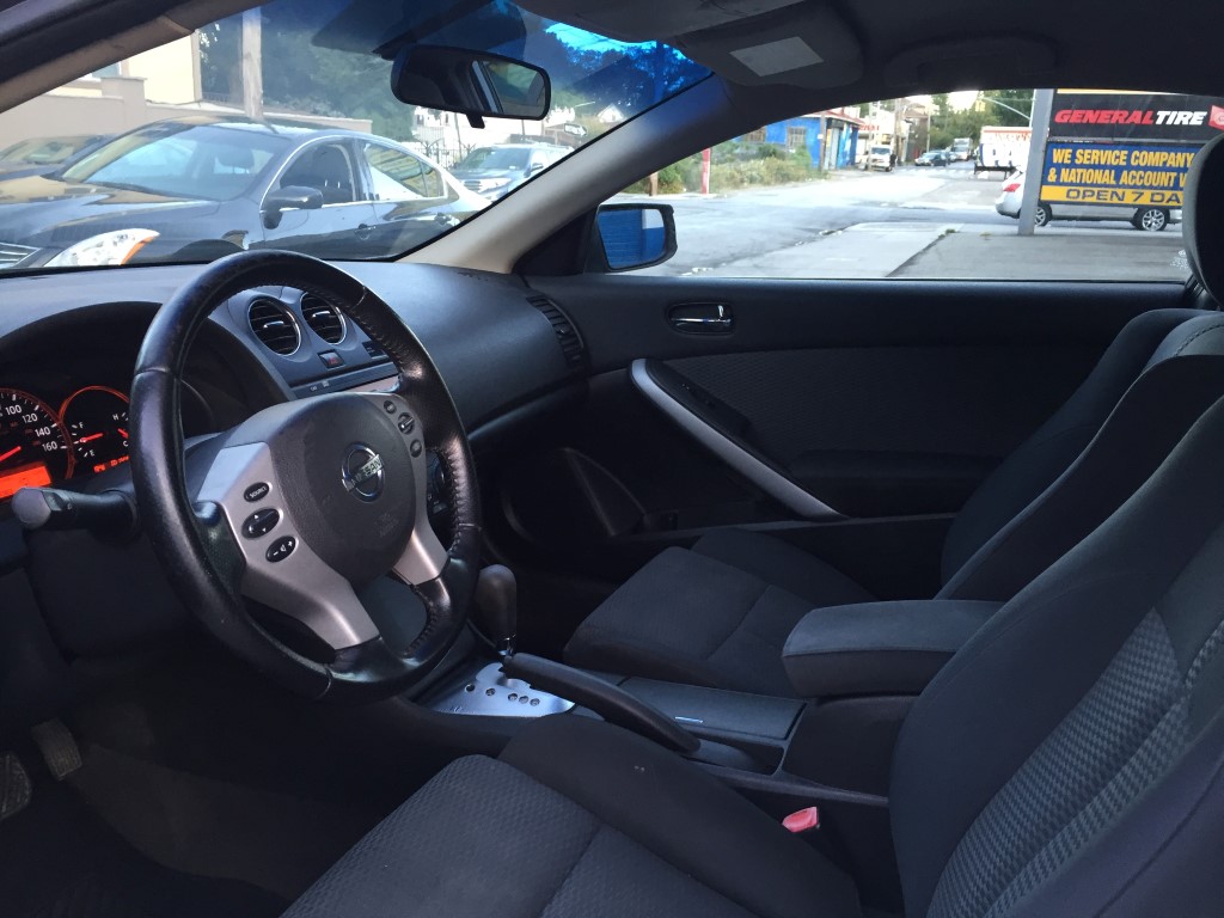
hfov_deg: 61.7
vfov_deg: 48.2
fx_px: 1025
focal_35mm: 29
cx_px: 612
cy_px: 459
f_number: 2.2
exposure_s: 1/30
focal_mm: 4.15
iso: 32
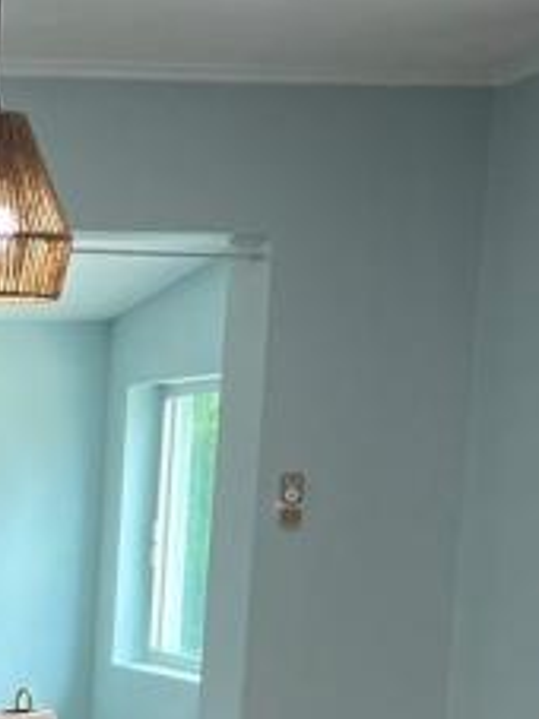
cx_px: -476
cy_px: 874
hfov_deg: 12.2
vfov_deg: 17.1
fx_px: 2286
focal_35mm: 110
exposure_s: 1/120
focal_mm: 5.7
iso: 64
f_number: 1.5
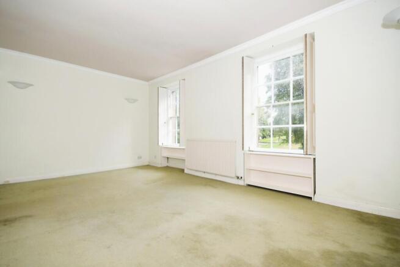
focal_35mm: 15
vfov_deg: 77.4
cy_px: 134
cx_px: 200
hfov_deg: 100.4
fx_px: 167
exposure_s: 1/160
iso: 400
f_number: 8
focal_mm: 10
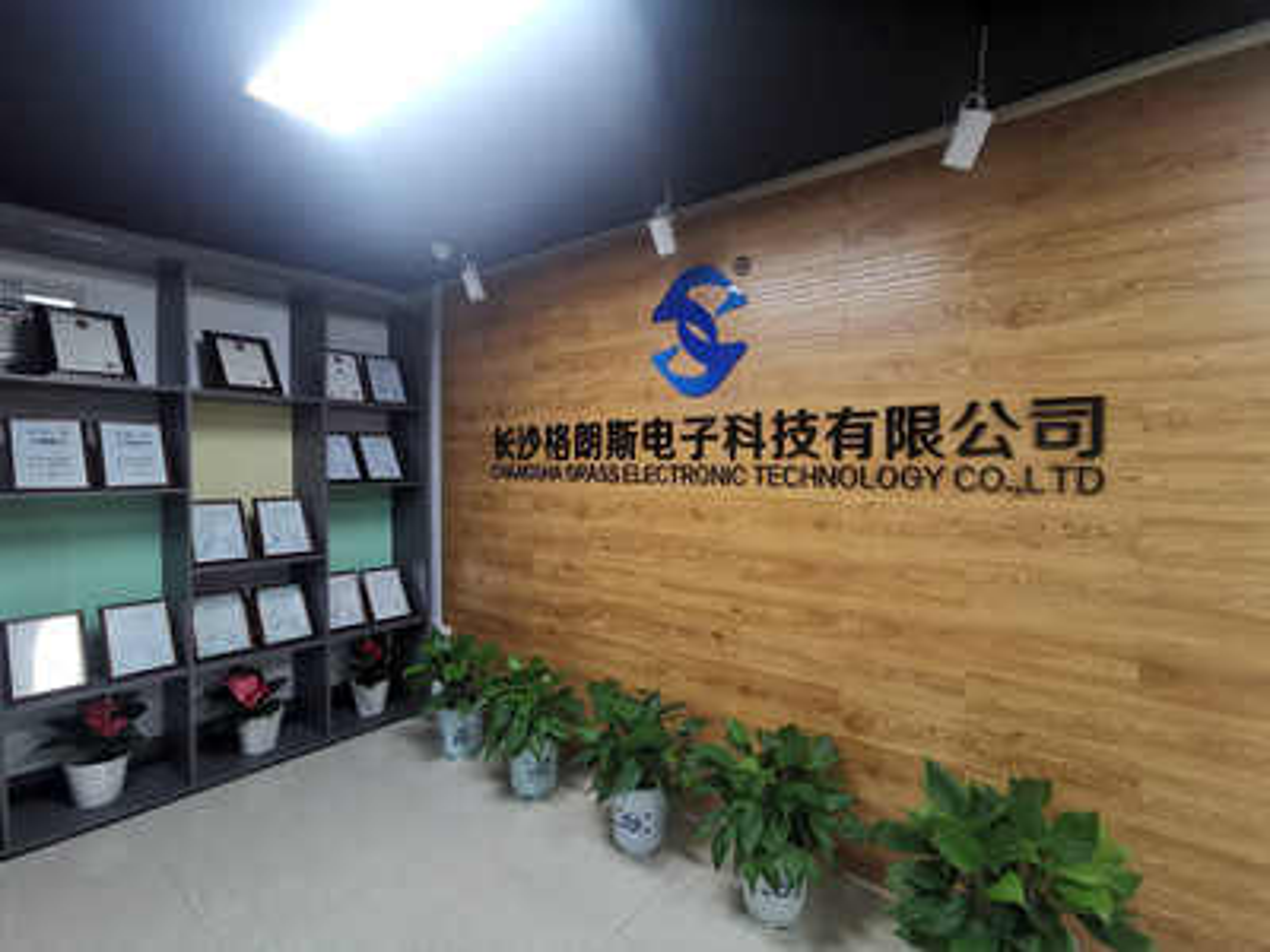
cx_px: 635
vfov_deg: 74.7
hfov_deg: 91.0
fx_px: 624
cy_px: 476
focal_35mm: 17
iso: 400
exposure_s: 1/40
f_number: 2.2
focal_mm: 2.26
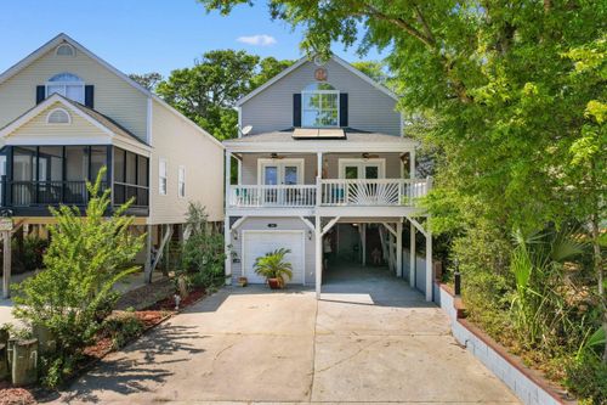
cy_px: 202
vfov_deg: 57.2
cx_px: 304
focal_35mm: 22
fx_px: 371
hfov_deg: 78.6
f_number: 2.8
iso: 100
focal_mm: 8.38
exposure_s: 1/350
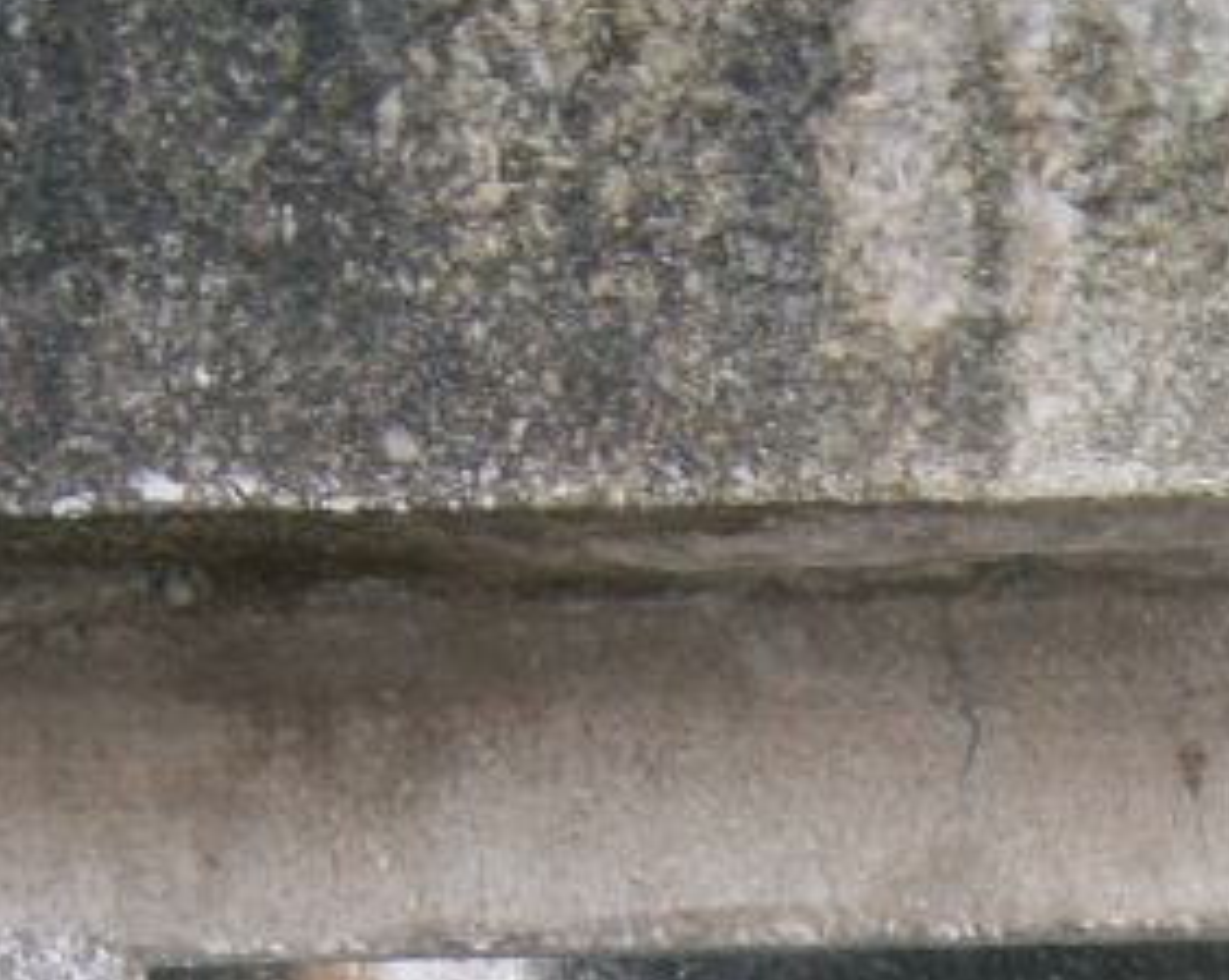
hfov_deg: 14.2
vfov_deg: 10.2
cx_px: 1312
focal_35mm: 133
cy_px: 2302
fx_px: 4833
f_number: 3.1
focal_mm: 6.4
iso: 125
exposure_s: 1/40
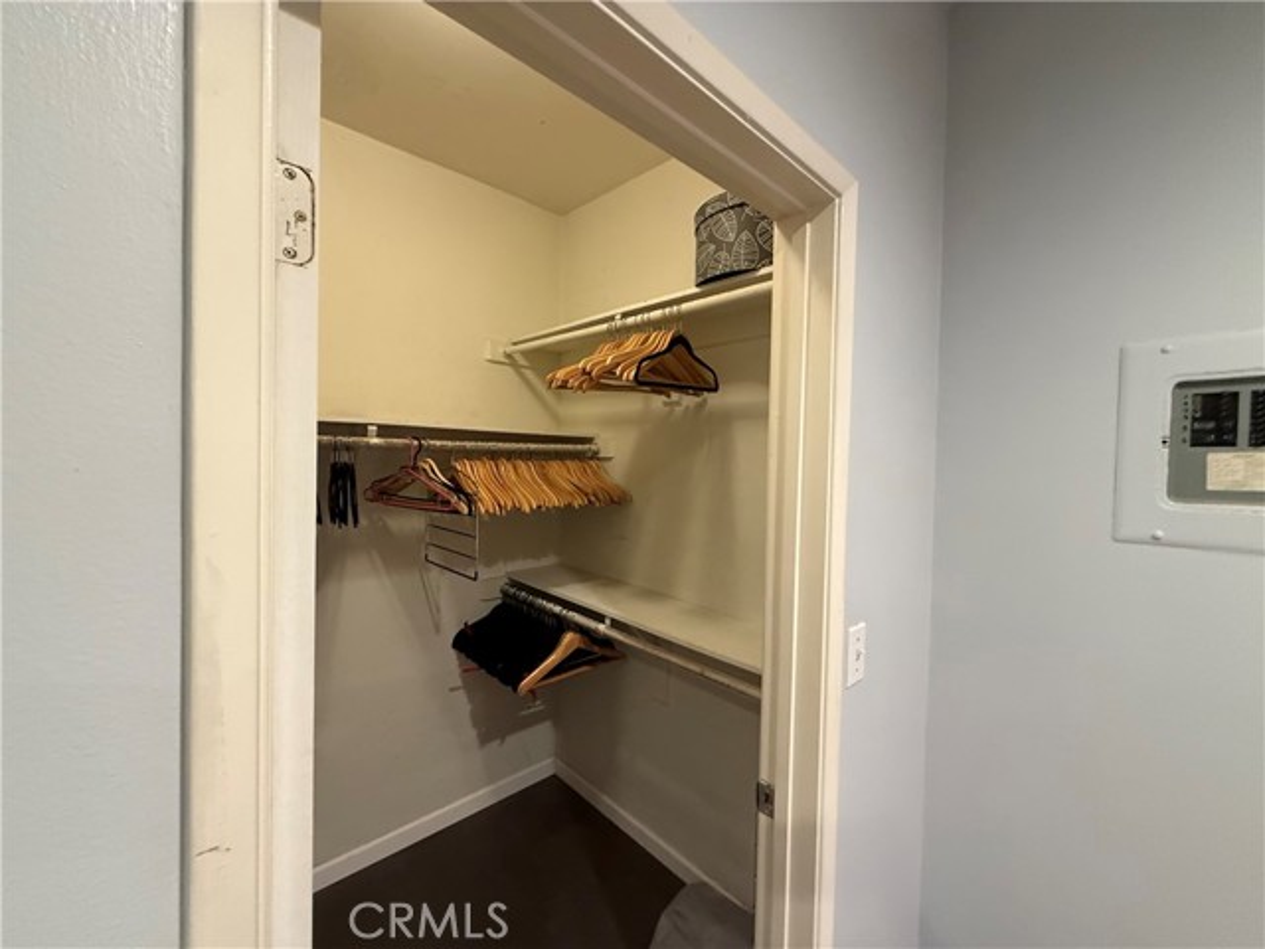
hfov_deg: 102.1
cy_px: 474
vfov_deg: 85.7
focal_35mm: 14
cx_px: 632
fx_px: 512
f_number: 2.2
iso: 640
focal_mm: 2.22
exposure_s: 1/60
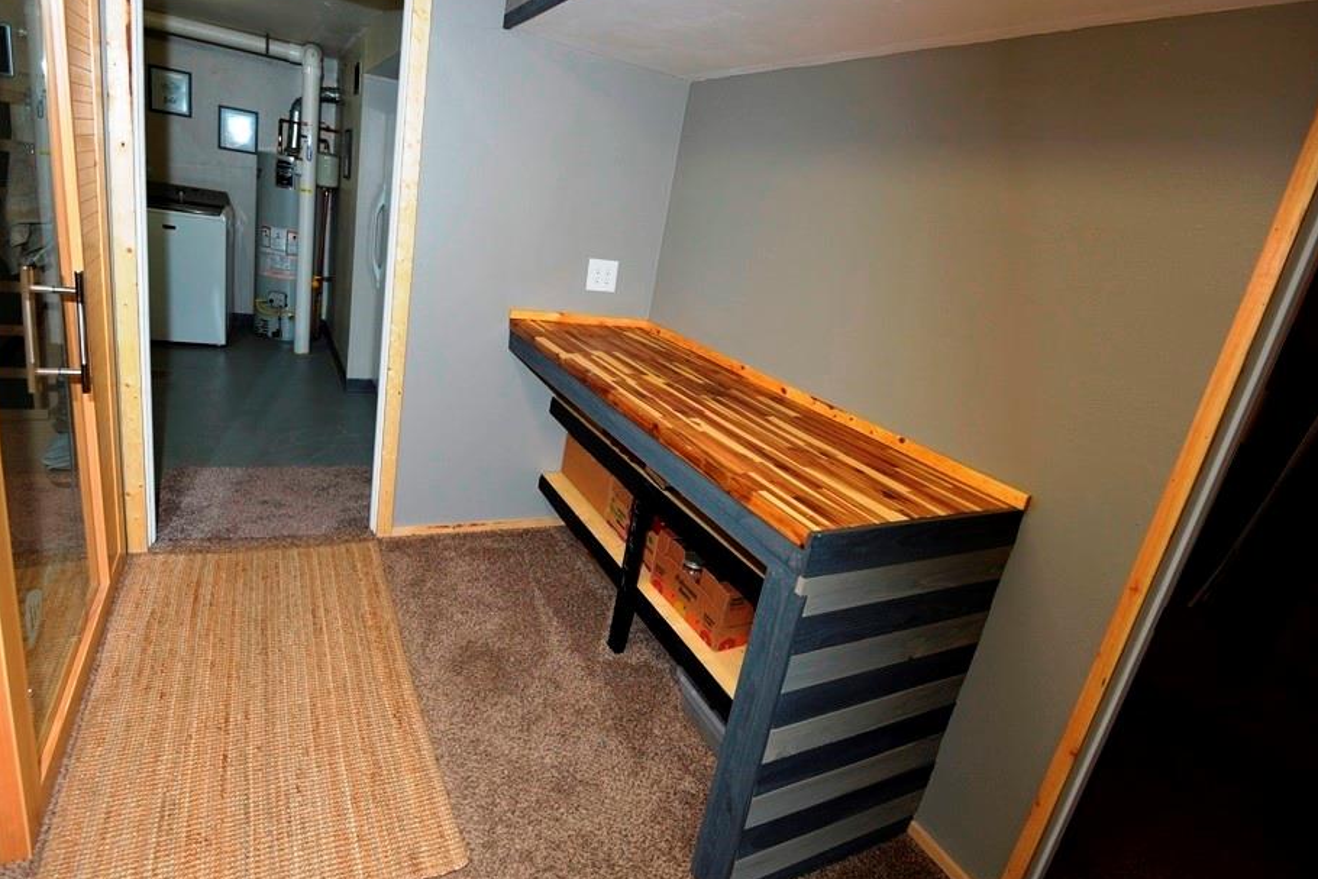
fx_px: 659
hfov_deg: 90.0
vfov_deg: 67.3
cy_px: 406
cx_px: 637
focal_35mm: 18
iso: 100
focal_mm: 16
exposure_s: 1/60
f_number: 4
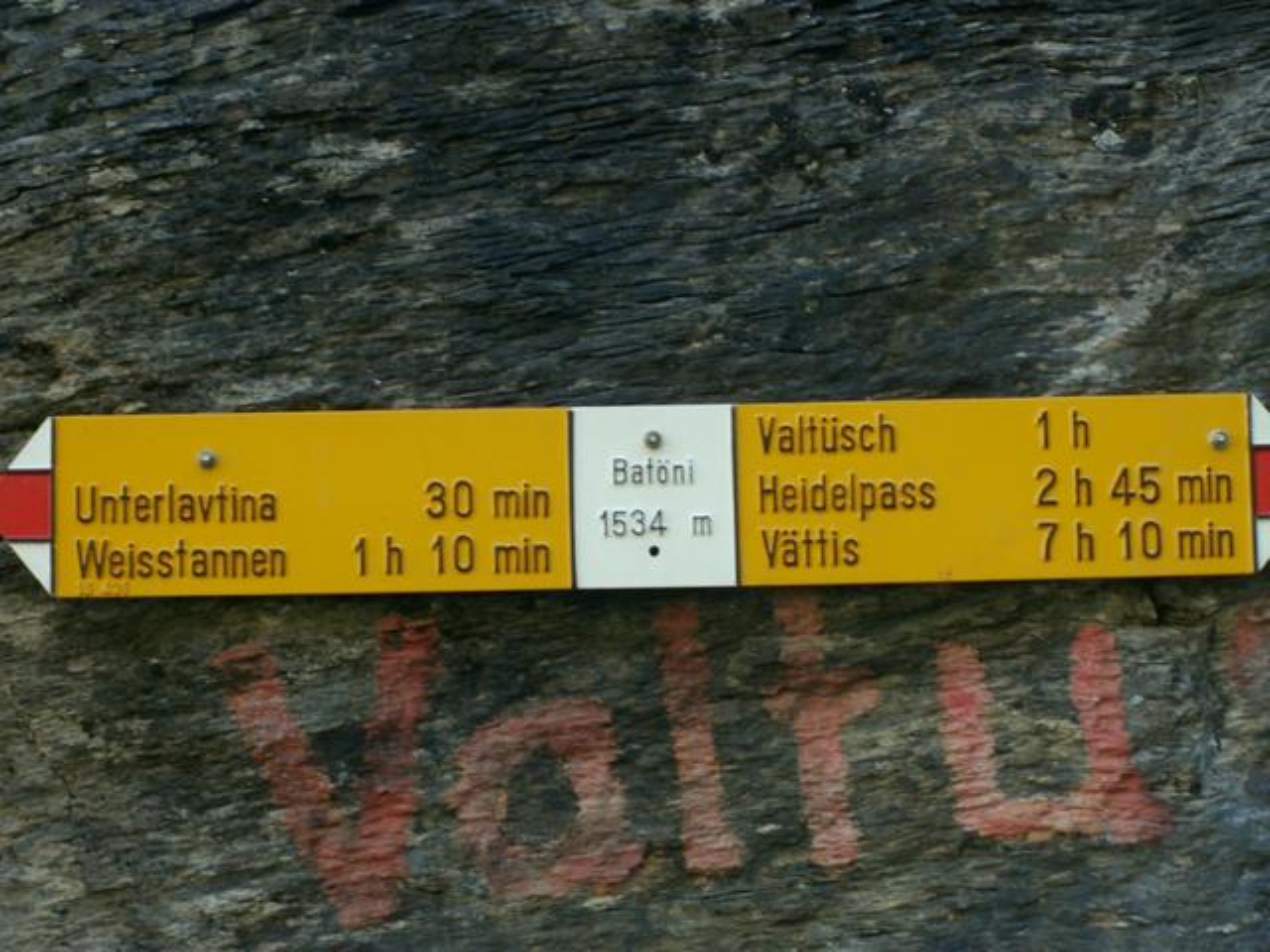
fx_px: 3889
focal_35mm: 106
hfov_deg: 18.5
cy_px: 476
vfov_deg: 14.0
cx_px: 635
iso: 50
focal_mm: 17.36
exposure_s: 1/50
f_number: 3.5
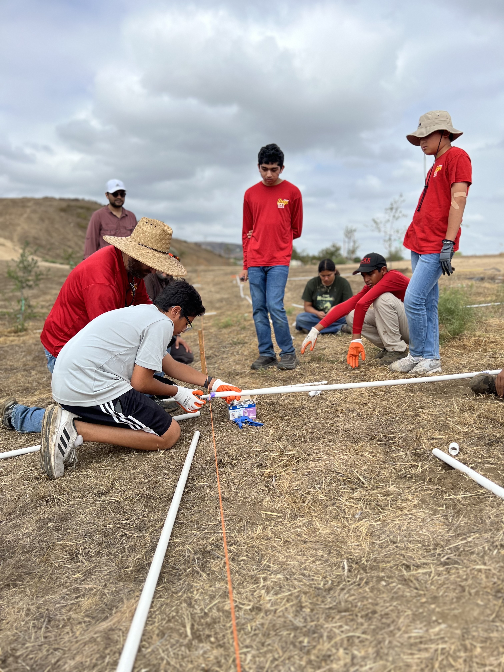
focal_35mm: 26
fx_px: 505
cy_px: 336
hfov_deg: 53.1
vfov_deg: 67.3
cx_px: 252
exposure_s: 1/4630
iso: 50
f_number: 1.5
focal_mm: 5.7
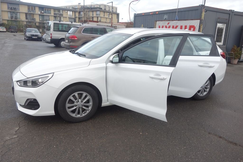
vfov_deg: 46.4
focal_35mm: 28
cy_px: 81
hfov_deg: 65.5
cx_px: 122
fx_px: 189
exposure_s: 1/100
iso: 125
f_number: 4.5
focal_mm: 10.4
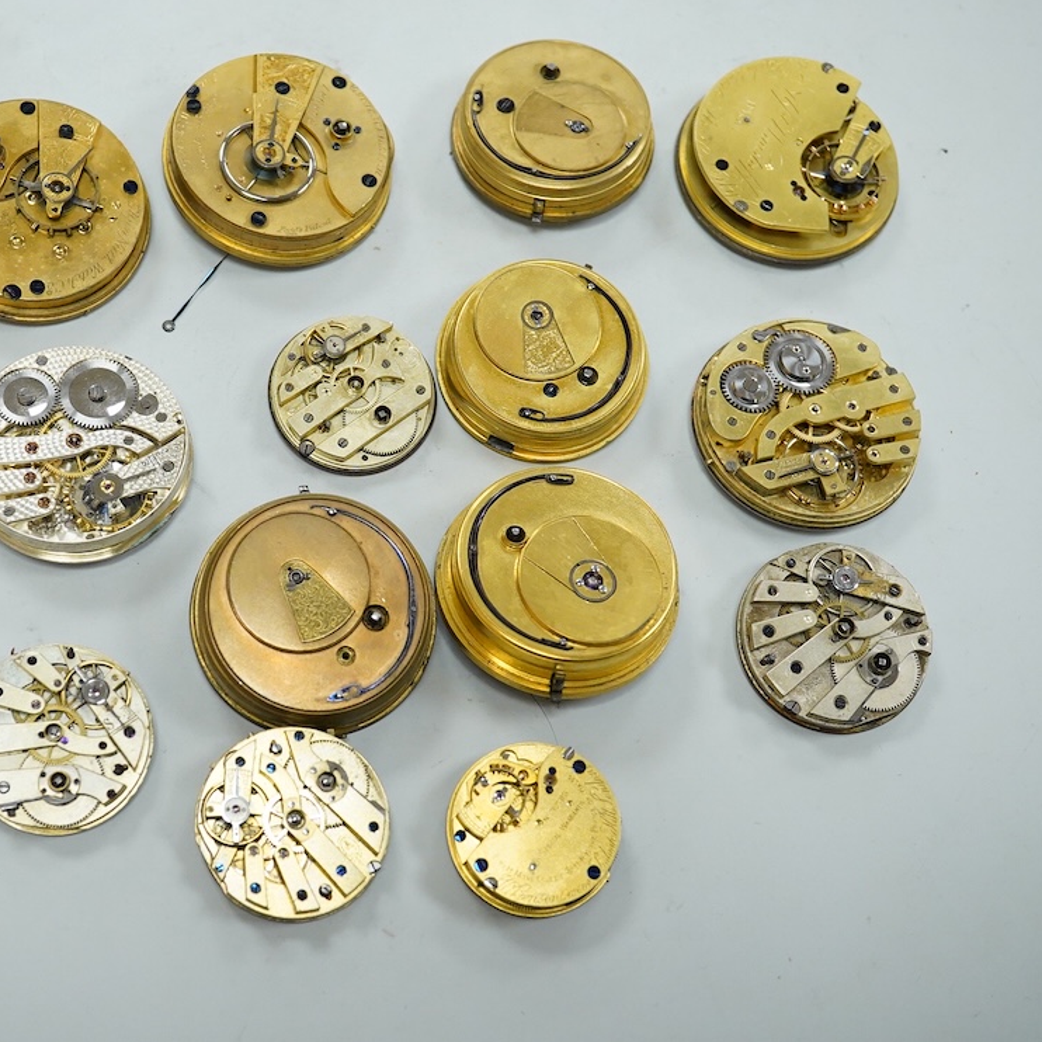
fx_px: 1975
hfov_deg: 29.3
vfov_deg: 29.6
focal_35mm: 58
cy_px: 520
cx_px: 334
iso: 3200
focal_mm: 30
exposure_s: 1/400
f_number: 7.1
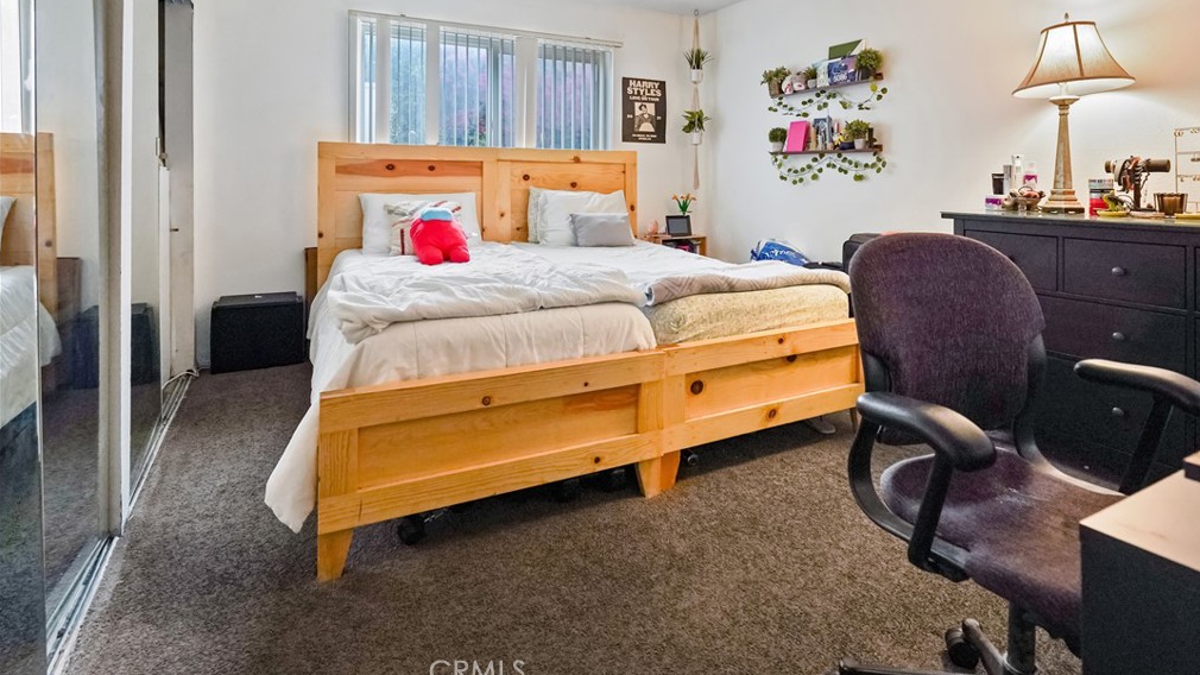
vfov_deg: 63.5
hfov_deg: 95.9
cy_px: 282
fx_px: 541
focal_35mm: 17
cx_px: 607
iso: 2000
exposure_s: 1/30
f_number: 5
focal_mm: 16
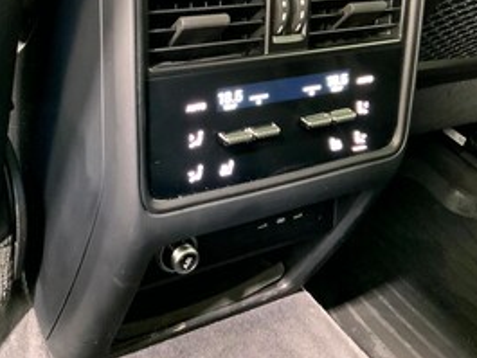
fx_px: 634
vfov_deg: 31.1
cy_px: 98
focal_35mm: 46
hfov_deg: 41.1
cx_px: 202
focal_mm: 3
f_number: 1.8
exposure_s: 1/30
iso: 500
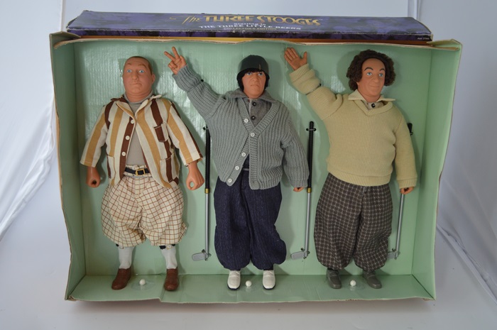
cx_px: 248
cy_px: 165
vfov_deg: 36.8
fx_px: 496
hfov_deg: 53.2
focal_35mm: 36
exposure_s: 1/60
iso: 560
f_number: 4
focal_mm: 24
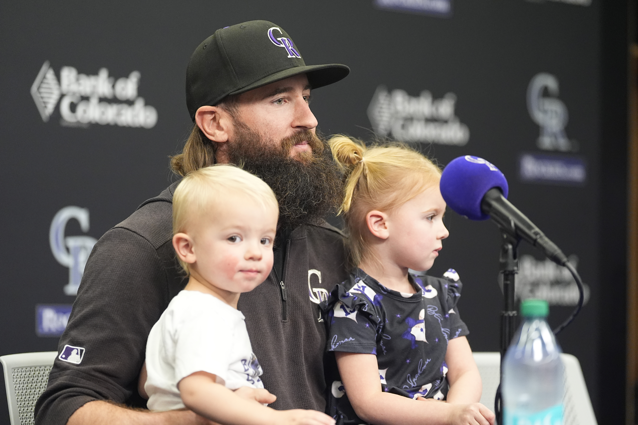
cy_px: 212
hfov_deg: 16.0
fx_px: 2268
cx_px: 319
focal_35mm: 128
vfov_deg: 10.7
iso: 4000
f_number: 2.8
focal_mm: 128
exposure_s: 1/640
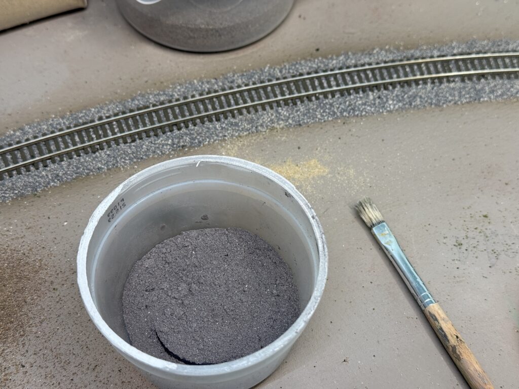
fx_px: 720
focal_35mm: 48
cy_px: 194
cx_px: 260
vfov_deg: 30.3
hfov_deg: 39.7
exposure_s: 1/183
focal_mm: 6.76
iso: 50
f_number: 1.78
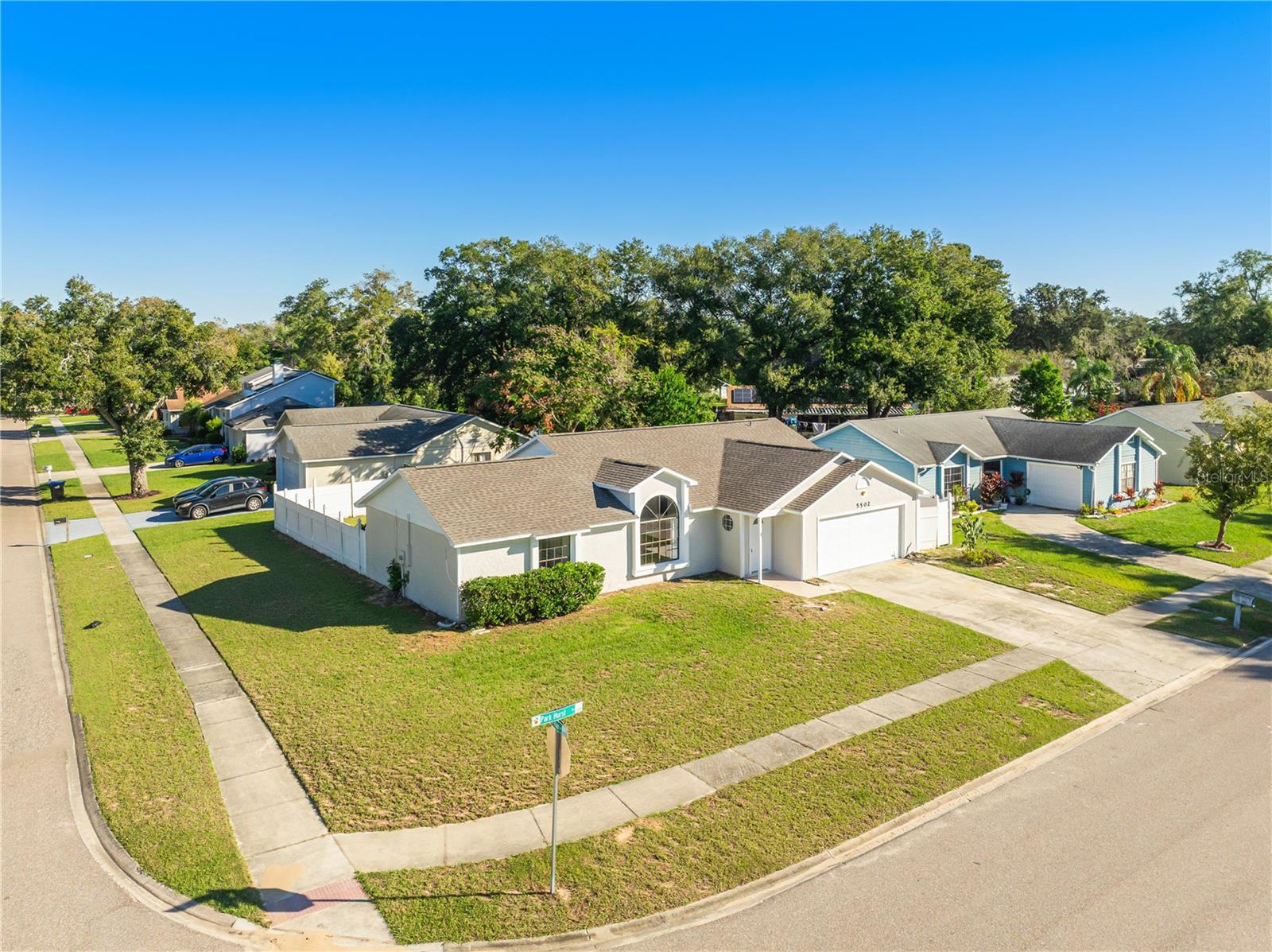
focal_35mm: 24
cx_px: 636
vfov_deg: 56.7
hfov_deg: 71.6
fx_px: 881
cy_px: 476
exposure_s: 1/1600
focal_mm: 12.29
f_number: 2.8
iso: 100
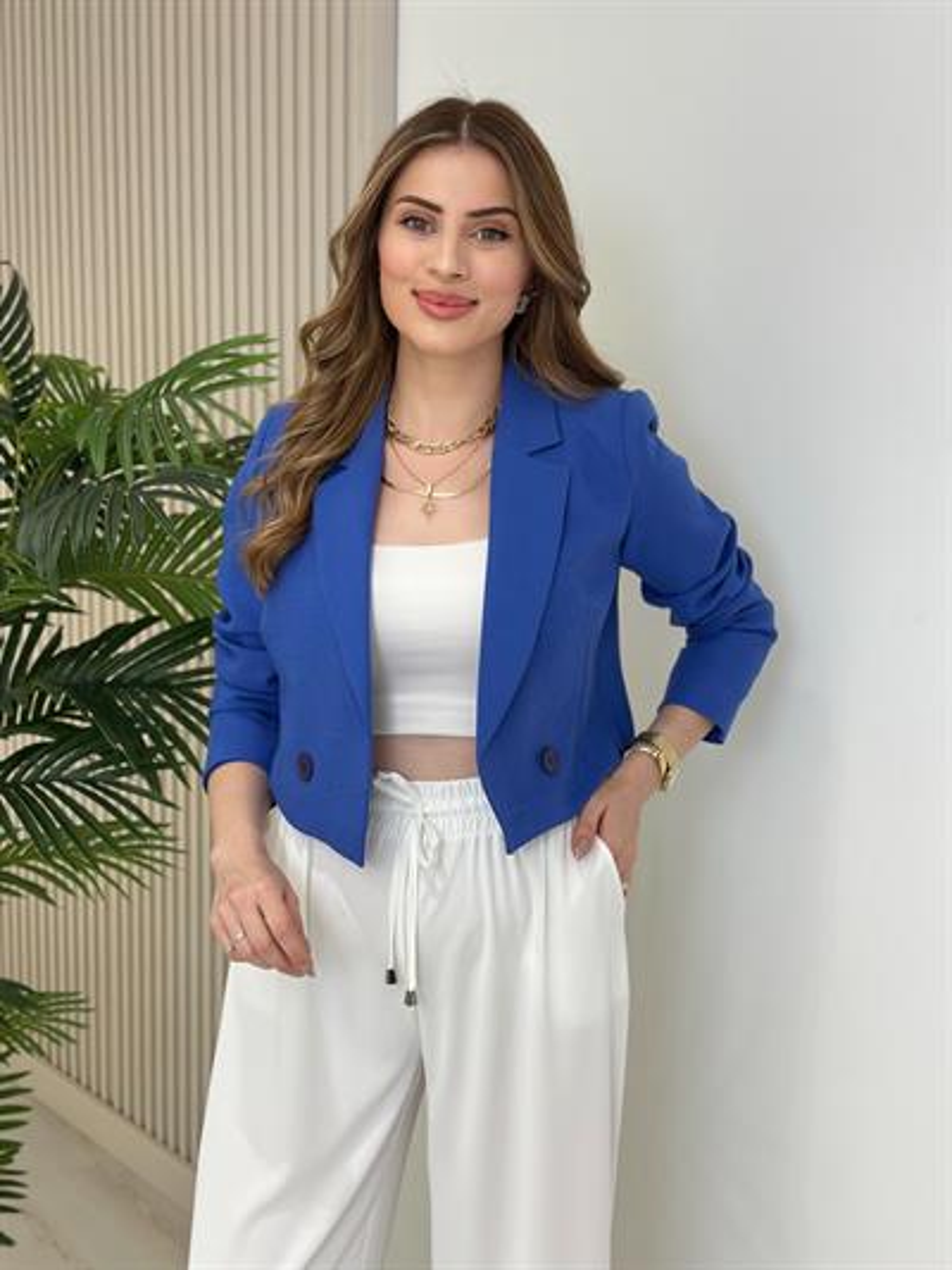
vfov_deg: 39.6
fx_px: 1759
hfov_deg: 30.3
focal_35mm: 48
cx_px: 476
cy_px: 635
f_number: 1.78
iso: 80
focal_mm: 6.86
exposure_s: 1/251
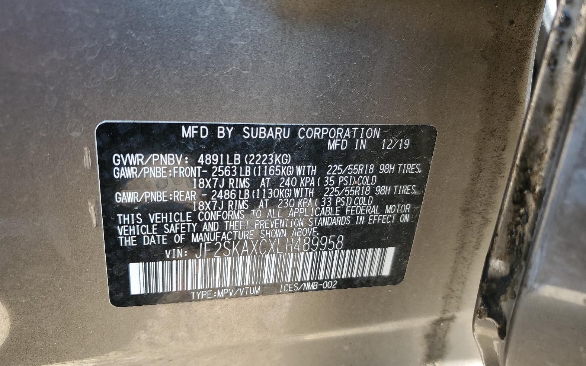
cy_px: 209
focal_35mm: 28
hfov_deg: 66.5
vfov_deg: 44.4
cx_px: 296
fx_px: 447
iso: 53
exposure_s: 1/120
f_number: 1.5
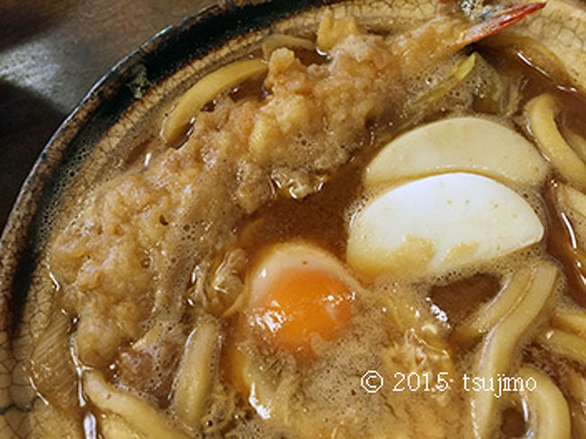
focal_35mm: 29
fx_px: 491
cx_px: 293
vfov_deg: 48.2
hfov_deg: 61.7
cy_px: 220
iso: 160
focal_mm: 4.15
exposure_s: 1/30
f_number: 2.2
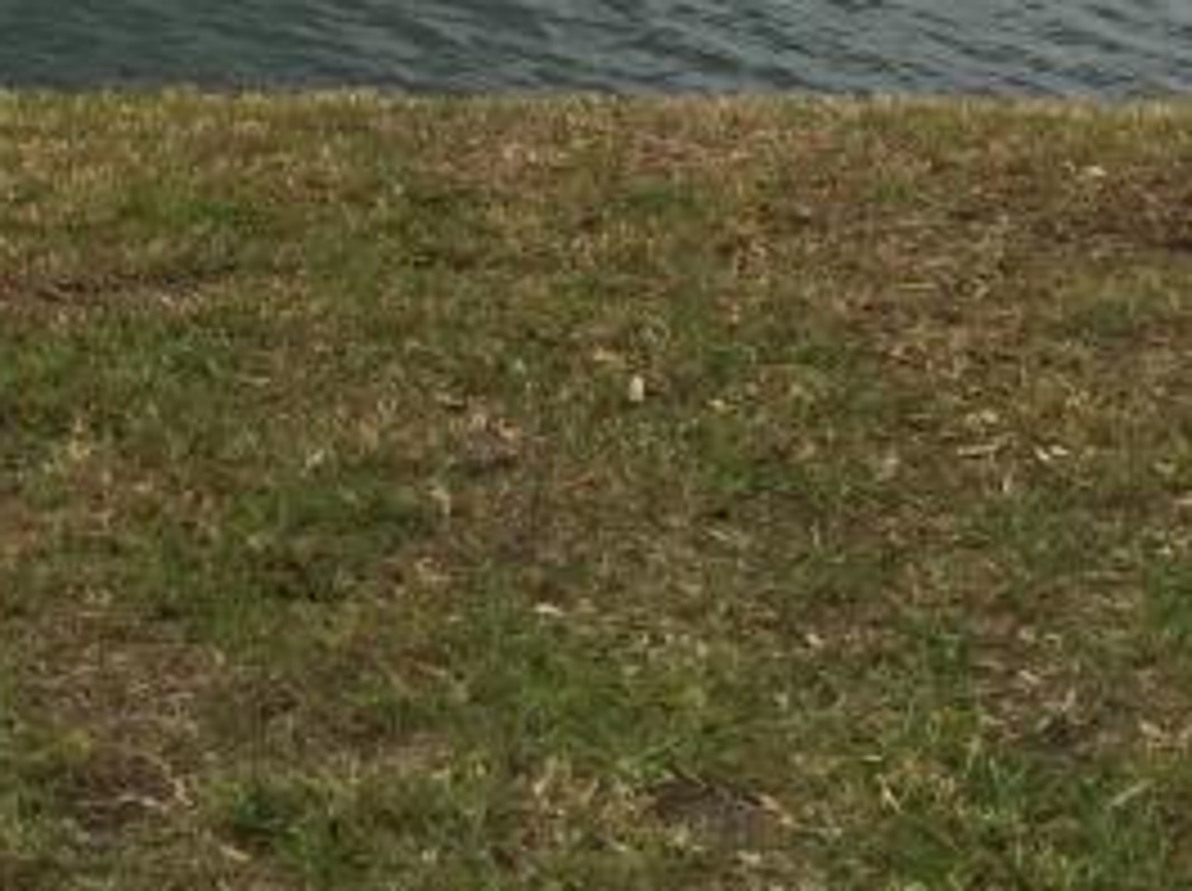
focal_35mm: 120
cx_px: -270
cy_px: -590
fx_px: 4127
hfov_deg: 15.8
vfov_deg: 11.6
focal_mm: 3.3
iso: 25
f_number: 2.4
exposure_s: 1/539
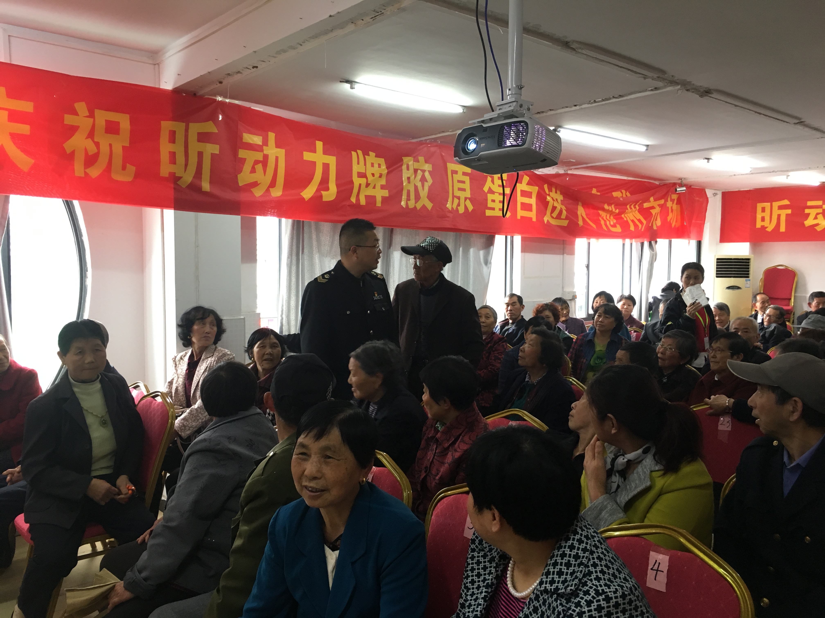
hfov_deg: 61.7
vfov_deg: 48.2
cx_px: 412
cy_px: 309
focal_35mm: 29
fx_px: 691
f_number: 2.2
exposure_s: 1/33
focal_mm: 4.15
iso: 125
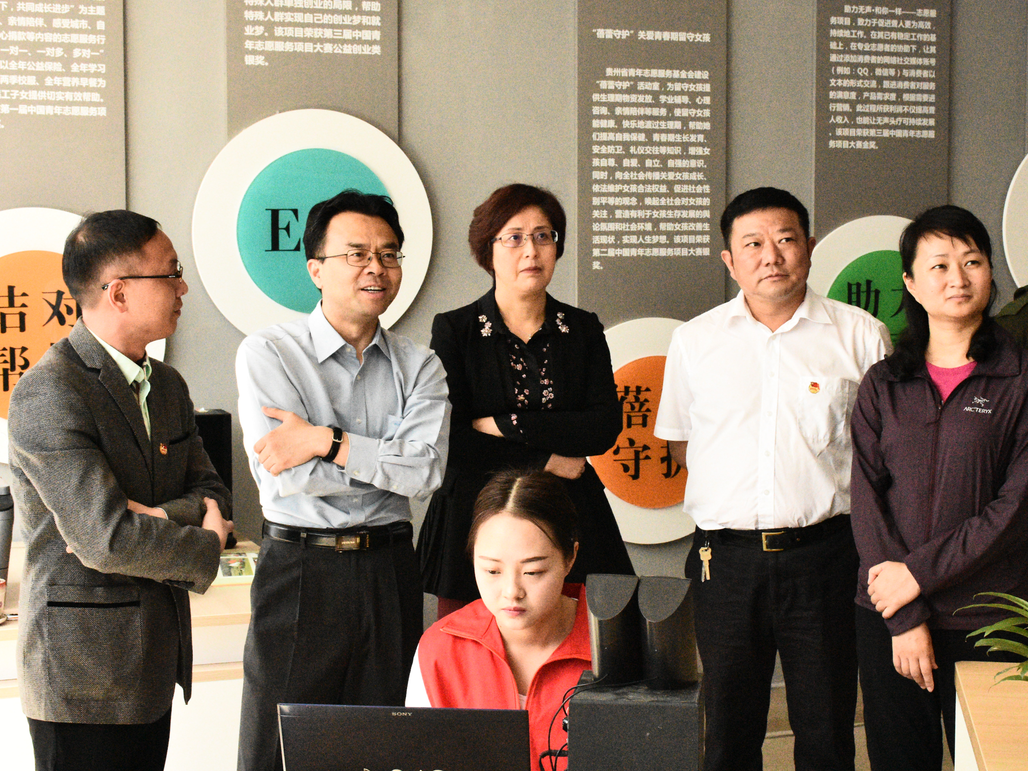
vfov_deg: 23.7
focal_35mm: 62
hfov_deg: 31.2
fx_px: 1841
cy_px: 384
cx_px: 555
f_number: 9
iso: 12800
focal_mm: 38
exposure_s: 1/200
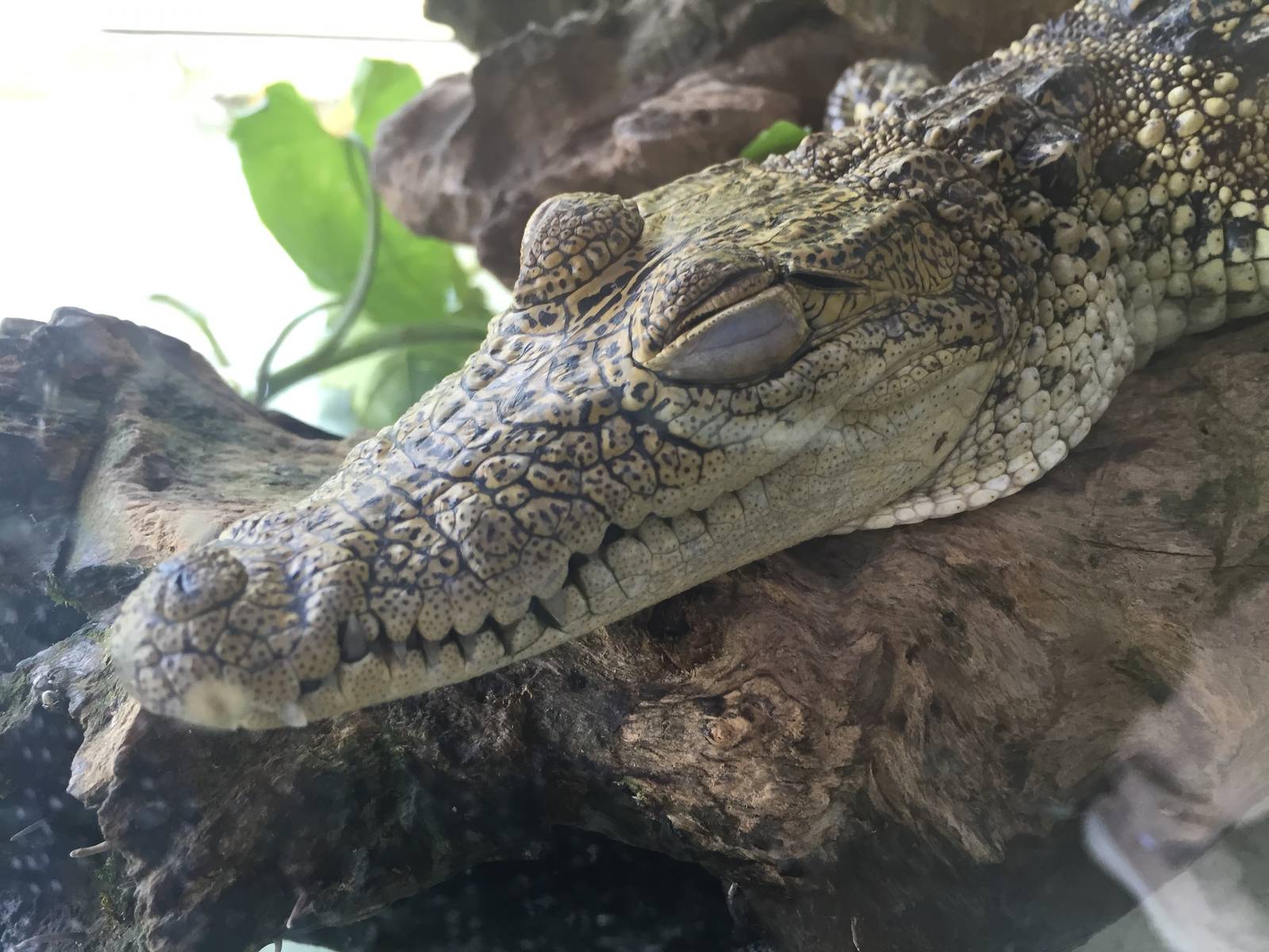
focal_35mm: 29
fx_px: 1063
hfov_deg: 61.7
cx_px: 634
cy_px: 476
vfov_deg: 48.2
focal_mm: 4.15
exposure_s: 1/30
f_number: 2.2
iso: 32
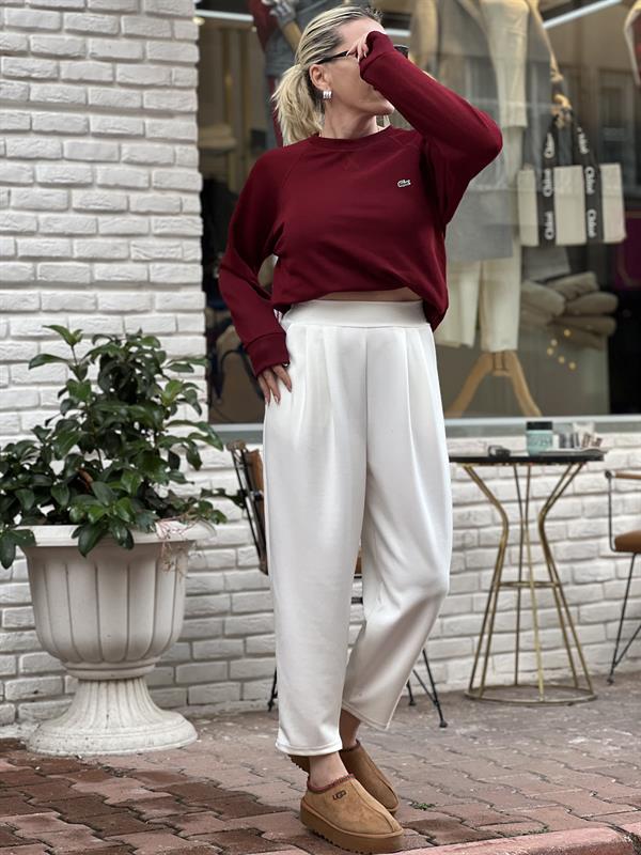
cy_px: 428
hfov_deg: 19.1
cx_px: 320
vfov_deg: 25.3
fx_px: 1901
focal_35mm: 77
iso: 32
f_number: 2.8
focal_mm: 9
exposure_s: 1/121
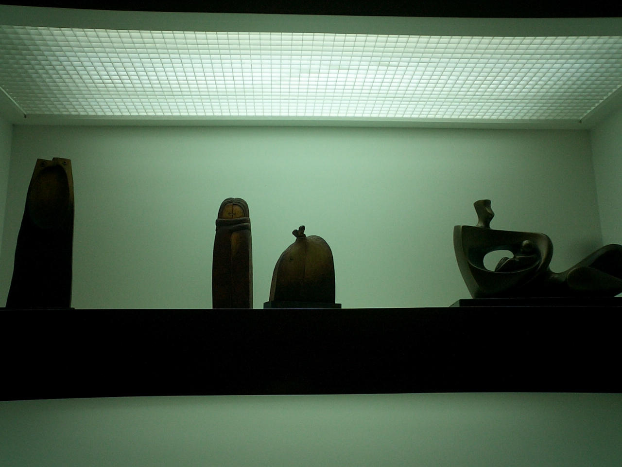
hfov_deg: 50.1
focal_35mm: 37
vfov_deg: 38.7
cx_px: 311
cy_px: 234
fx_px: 665
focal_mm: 5.6
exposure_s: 1/160
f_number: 3.5
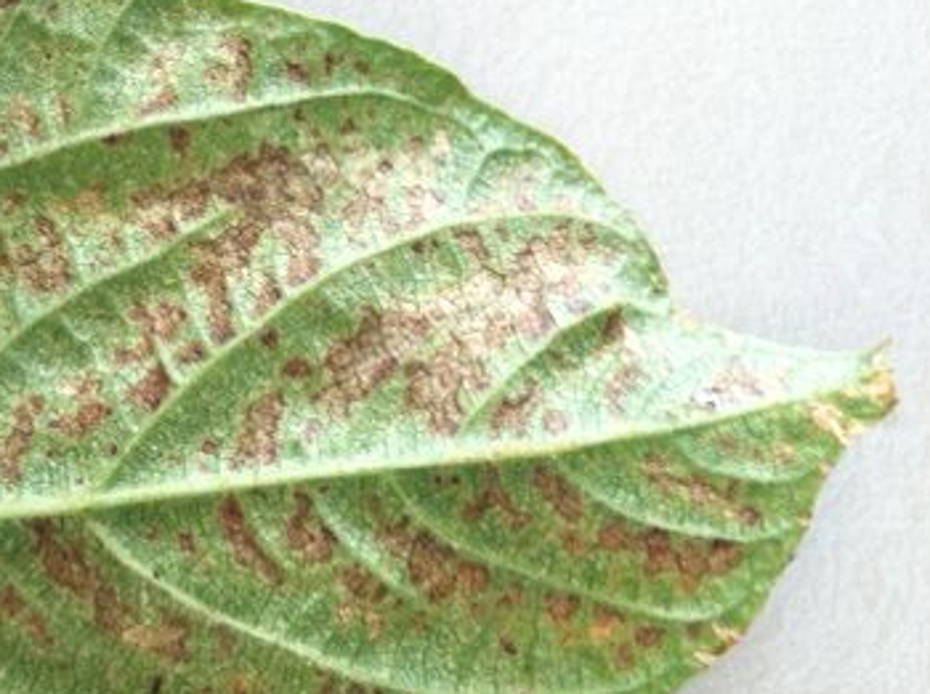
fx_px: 1716
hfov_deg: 29.5
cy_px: 473
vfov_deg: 22.7
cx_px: 159
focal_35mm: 64
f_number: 2.8
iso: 100
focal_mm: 3.85
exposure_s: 1/15
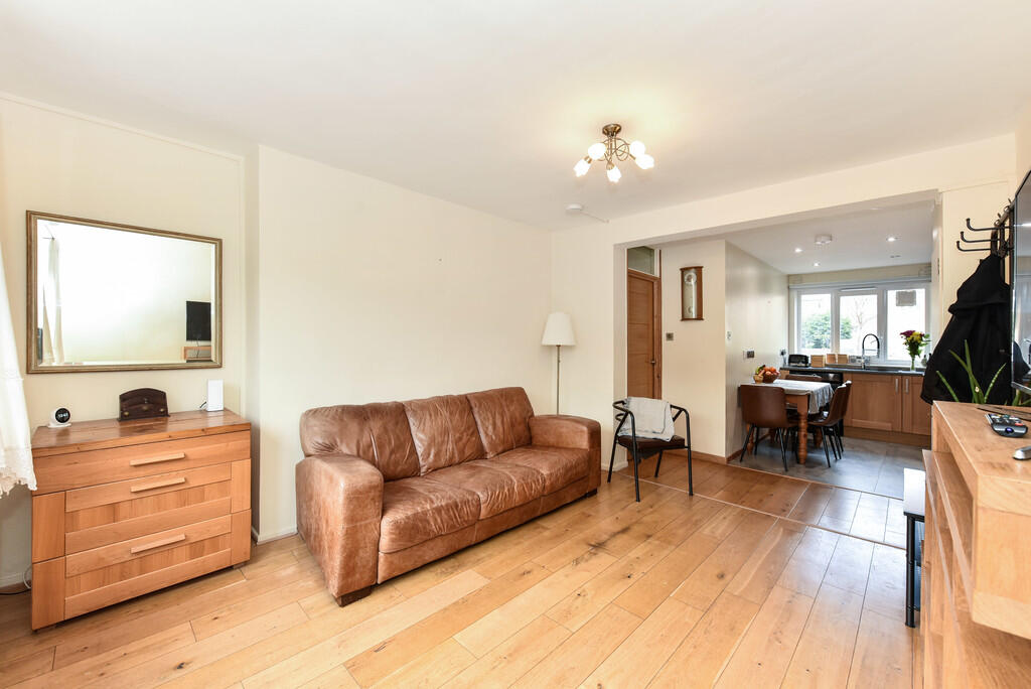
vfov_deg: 81.3
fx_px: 401
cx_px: 516
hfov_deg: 104.2
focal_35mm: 14
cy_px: 344
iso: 400
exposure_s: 1/20
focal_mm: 14
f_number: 8
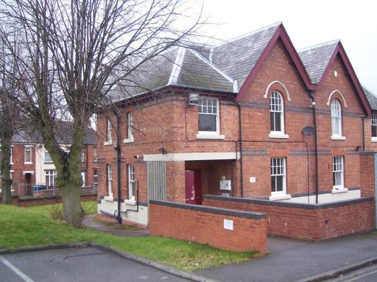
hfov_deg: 51.4
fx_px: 392
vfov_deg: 39.6
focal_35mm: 36
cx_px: 188
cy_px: 141
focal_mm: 6
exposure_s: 1/90
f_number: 3
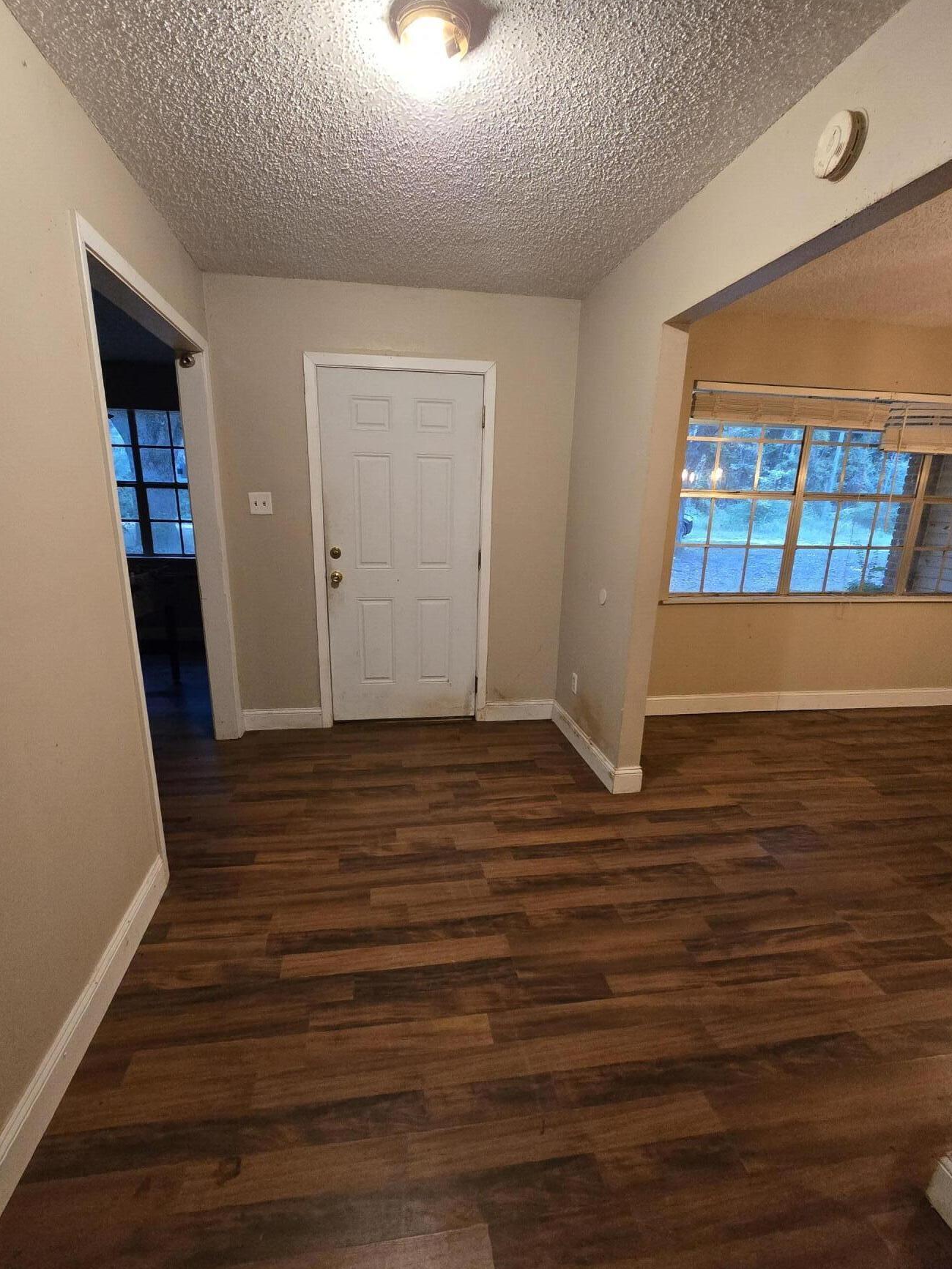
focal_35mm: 15
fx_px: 550
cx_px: 462
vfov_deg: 98.1
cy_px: 667
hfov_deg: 81.7
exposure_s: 1/60
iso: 1000
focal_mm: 2.2
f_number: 2.2
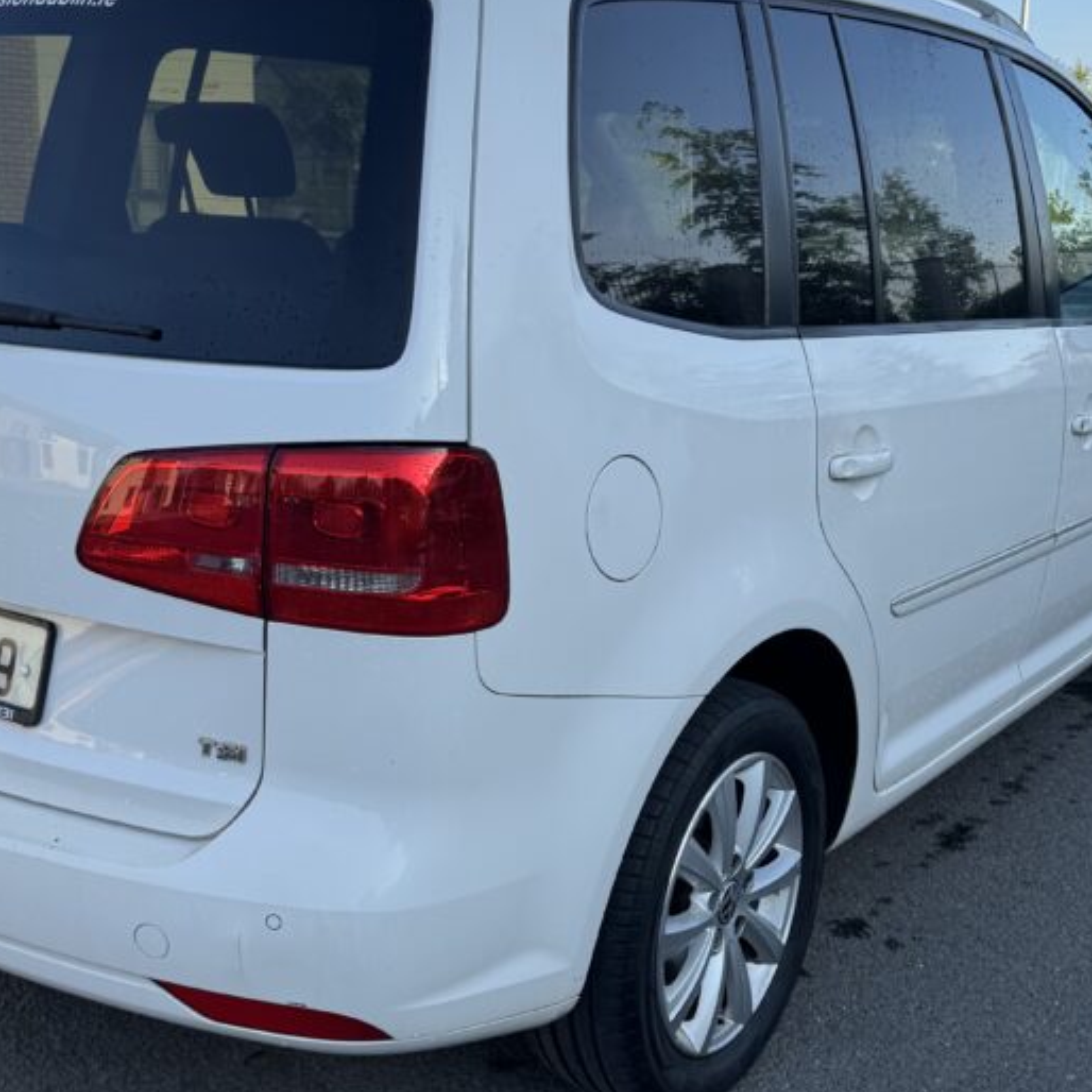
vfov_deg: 49.6
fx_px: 1178
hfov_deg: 49.7
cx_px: 499
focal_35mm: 33
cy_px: 622
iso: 80
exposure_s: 1/1721
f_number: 1.78
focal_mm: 6.76
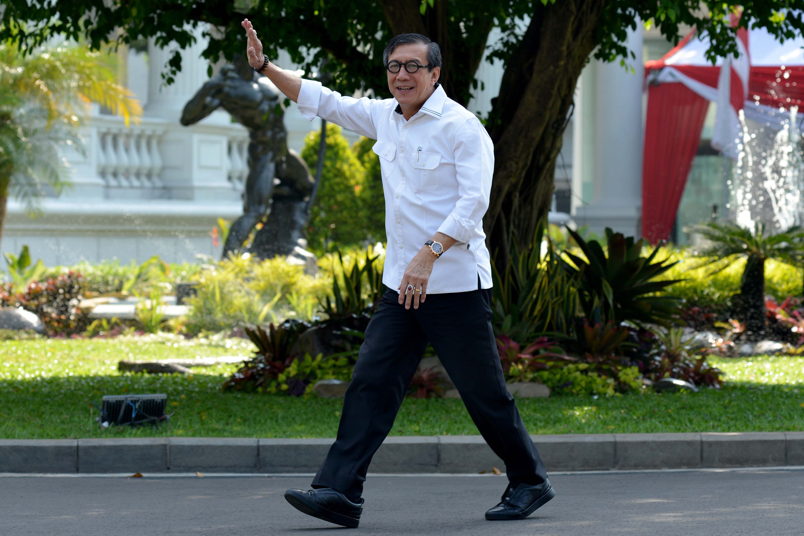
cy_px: 268
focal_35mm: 125
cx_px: 402
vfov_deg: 11.0
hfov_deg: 16.4
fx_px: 2793
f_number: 6.3
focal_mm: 125
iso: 400
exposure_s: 1/400
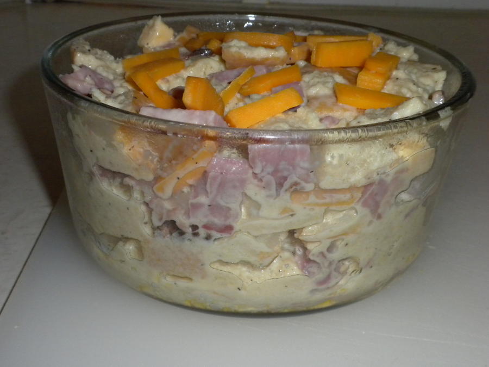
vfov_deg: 28.0
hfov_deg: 36.8
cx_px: 244
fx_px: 735
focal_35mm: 52
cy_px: 184
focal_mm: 9.1
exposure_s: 1/30
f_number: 11
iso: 400
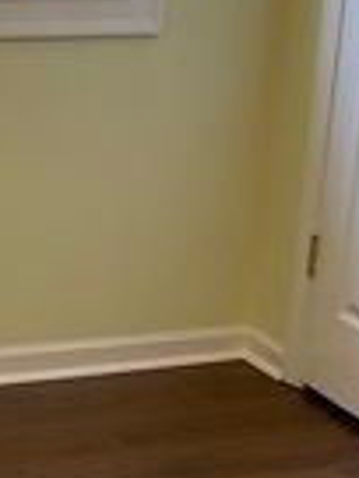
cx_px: -32
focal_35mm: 123
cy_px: 339
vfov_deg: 16.0
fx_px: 1701
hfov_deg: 11.9
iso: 80
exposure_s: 1/120
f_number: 1.6
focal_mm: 5.1
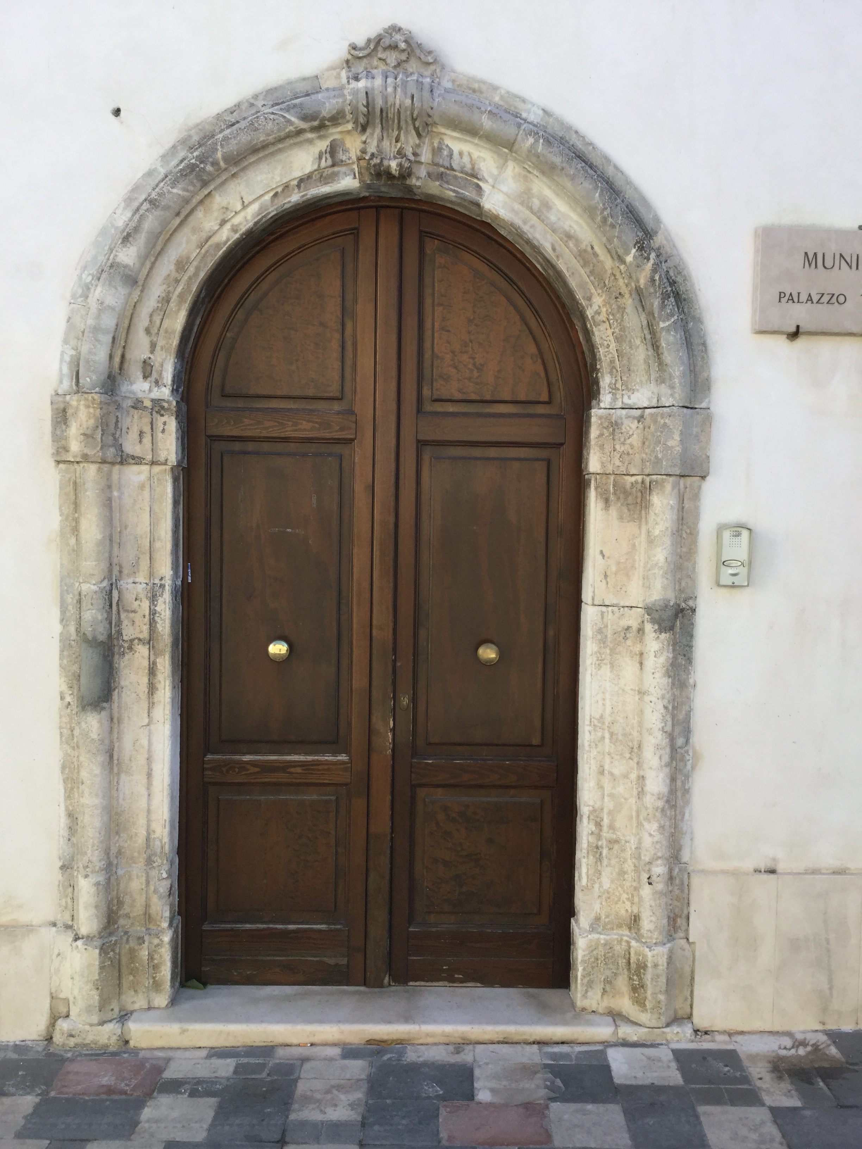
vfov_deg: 58.4
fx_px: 1029
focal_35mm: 31
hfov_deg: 45.4
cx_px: 431
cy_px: 574
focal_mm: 3.3
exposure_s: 1/295
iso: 25
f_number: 2.4
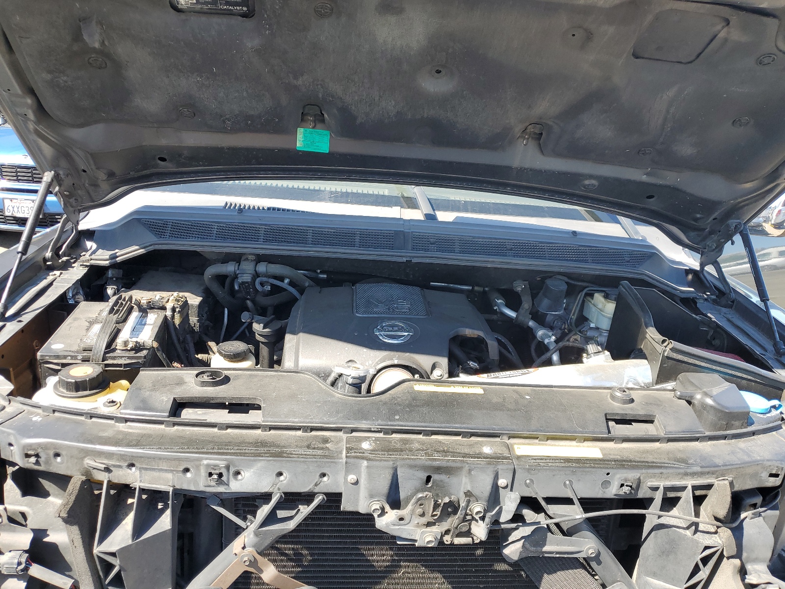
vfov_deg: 53.1
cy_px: 294
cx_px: 392
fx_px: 590
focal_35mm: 26
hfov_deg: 67.3
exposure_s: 1/526
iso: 50
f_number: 1.5
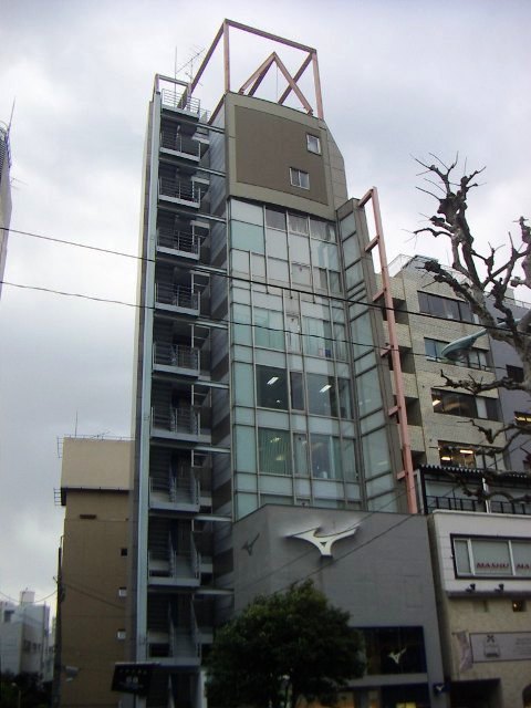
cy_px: 354
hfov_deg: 39.7
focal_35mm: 36
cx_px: 266
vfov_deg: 51.4
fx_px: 736
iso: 50
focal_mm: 4.7
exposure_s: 1/320
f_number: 2.8
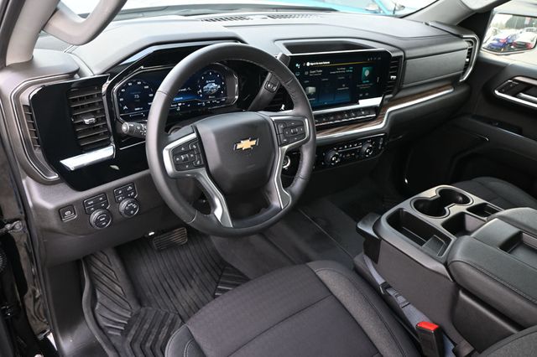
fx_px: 391
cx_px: 268
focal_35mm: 26
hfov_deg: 68.9
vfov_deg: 49.1
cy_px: 178
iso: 640
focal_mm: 17.5
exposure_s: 1/125
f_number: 3.5
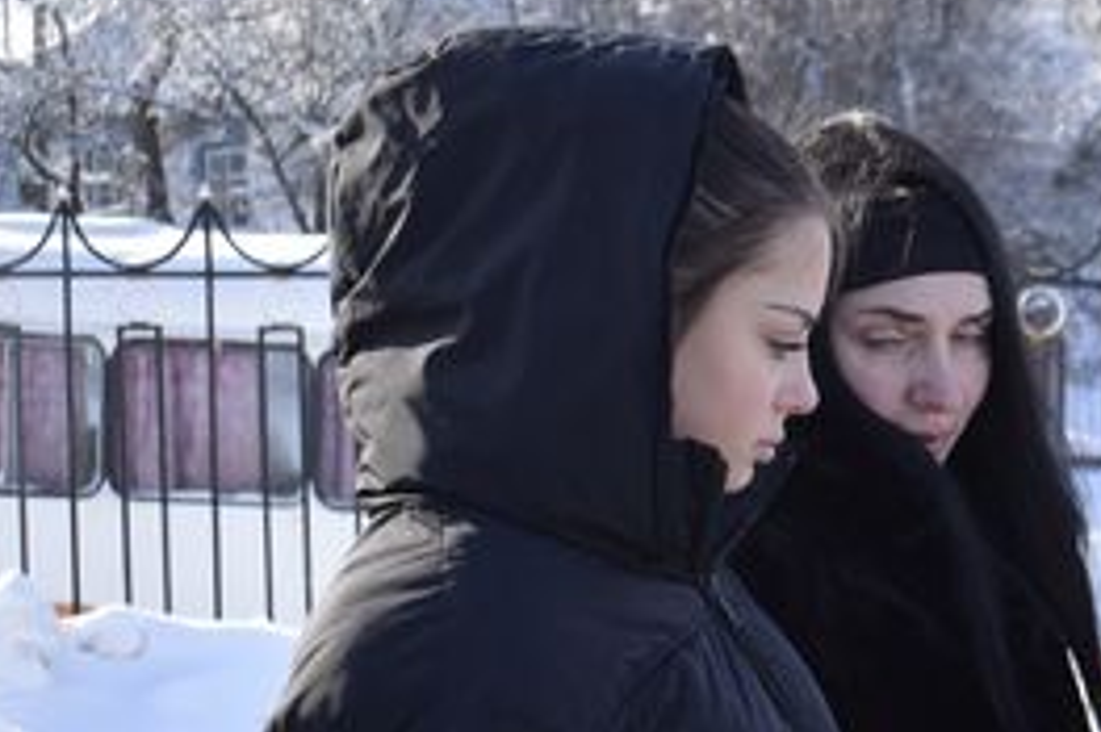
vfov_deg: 11.2
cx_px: 1323
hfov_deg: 16.4
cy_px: 914
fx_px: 3668
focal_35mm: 120
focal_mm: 28
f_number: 5
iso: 200
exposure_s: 1/640
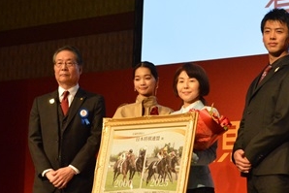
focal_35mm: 121
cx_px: 162
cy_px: 162
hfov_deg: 16.9
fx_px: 972
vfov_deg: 11.3
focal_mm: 40
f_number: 5.3
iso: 3200
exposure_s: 1/500
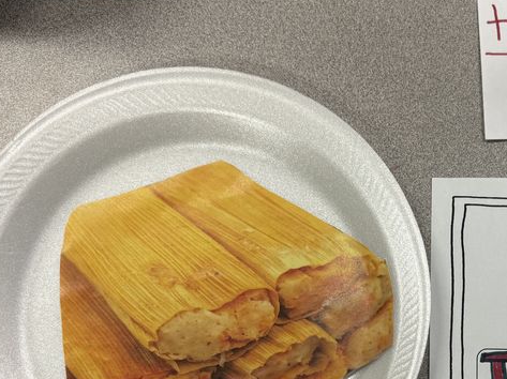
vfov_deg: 26.9
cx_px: 420
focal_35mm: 52
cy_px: 353
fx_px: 761
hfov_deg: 35.4
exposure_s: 1/120
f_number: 1.78
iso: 80
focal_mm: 6.76
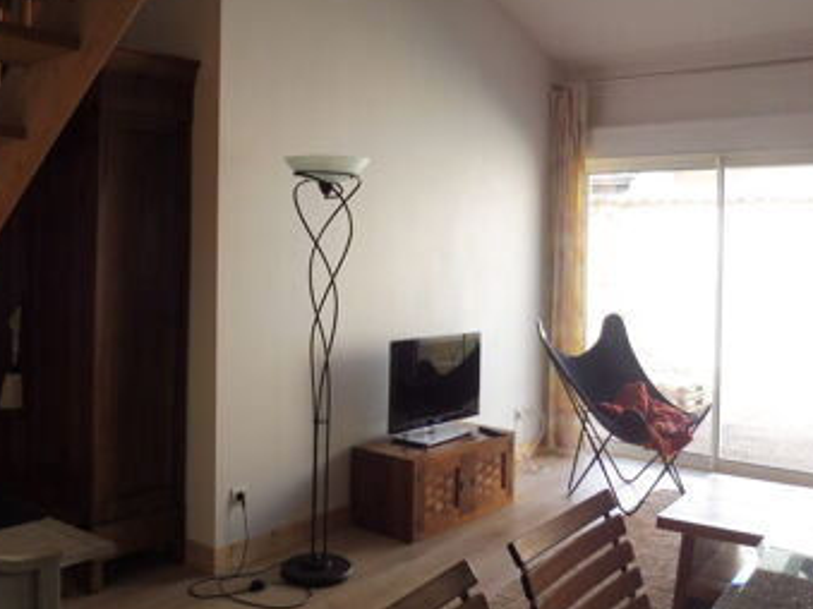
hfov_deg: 53.9
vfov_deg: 41.7
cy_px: 261
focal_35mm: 34
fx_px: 798
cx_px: 386
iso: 100
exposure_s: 1/60
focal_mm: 4.3
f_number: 3.3
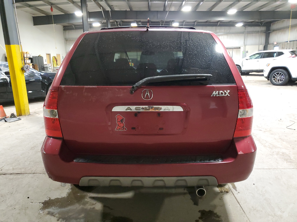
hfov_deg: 67.3
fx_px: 223
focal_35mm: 26
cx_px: 148
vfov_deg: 53.1
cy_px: 111
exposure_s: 1/60.2
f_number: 1.5
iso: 391
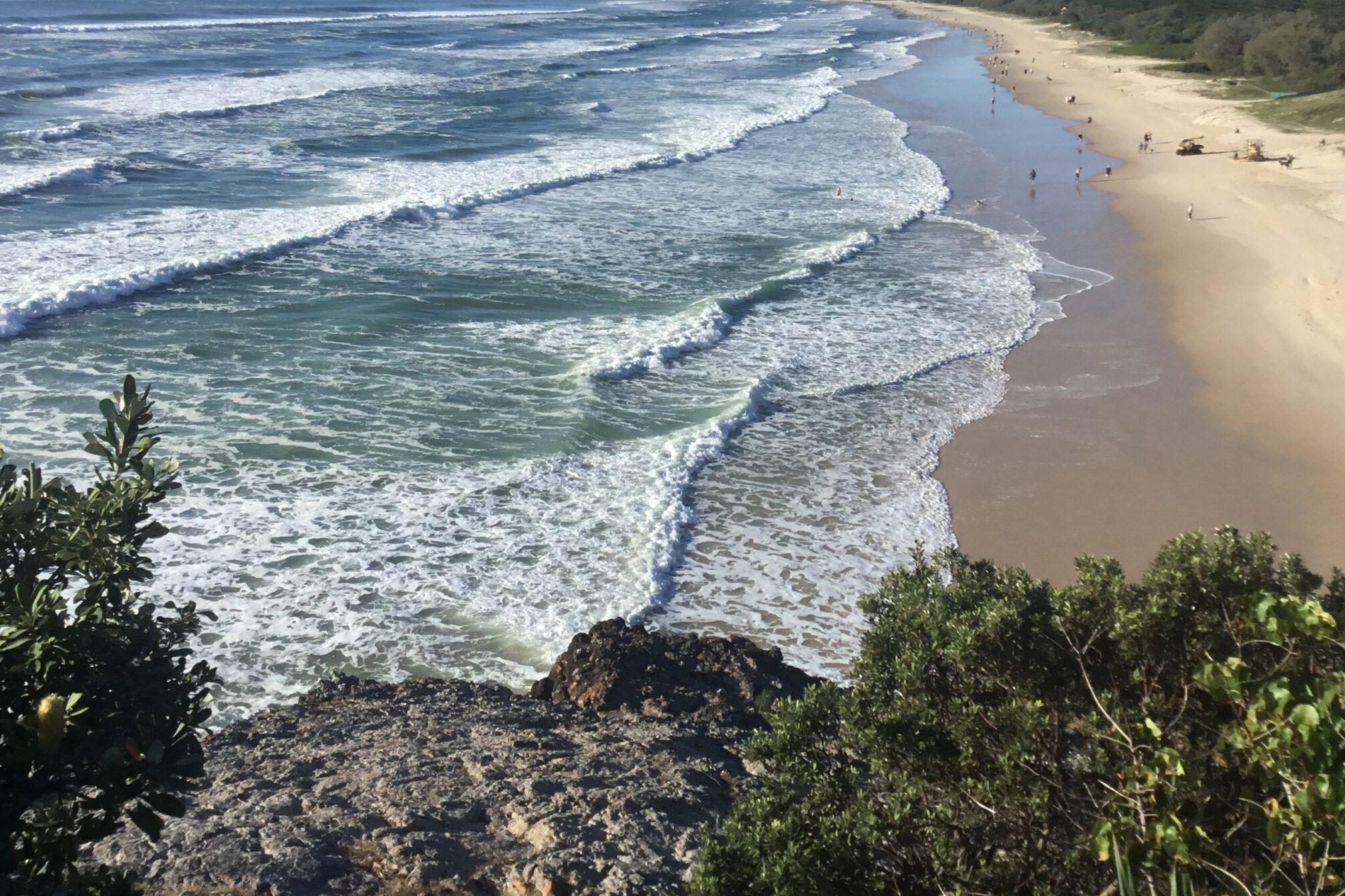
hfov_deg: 47.4
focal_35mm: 41
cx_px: 636
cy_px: 262
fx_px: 1532
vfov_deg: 32.2
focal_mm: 3.3
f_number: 2.4
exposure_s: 1/1404
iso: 25
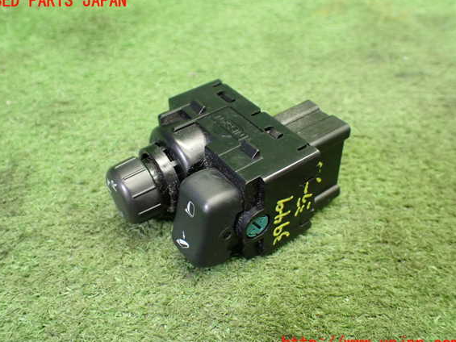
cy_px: 173
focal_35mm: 34
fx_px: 448
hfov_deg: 53.9
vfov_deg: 41.8
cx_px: 222
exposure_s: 1/60
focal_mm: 5.79
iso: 800
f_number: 2.4
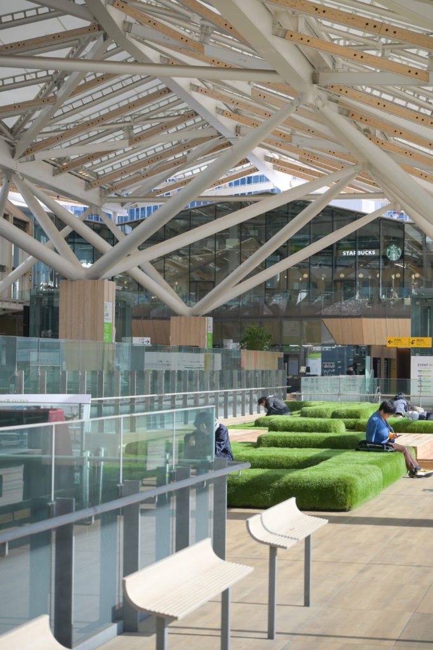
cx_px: 216
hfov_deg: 18.2
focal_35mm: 75
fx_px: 1353
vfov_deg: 27.0
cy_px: 325
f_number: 4.5
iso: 100
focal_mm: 50
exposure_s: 1/320
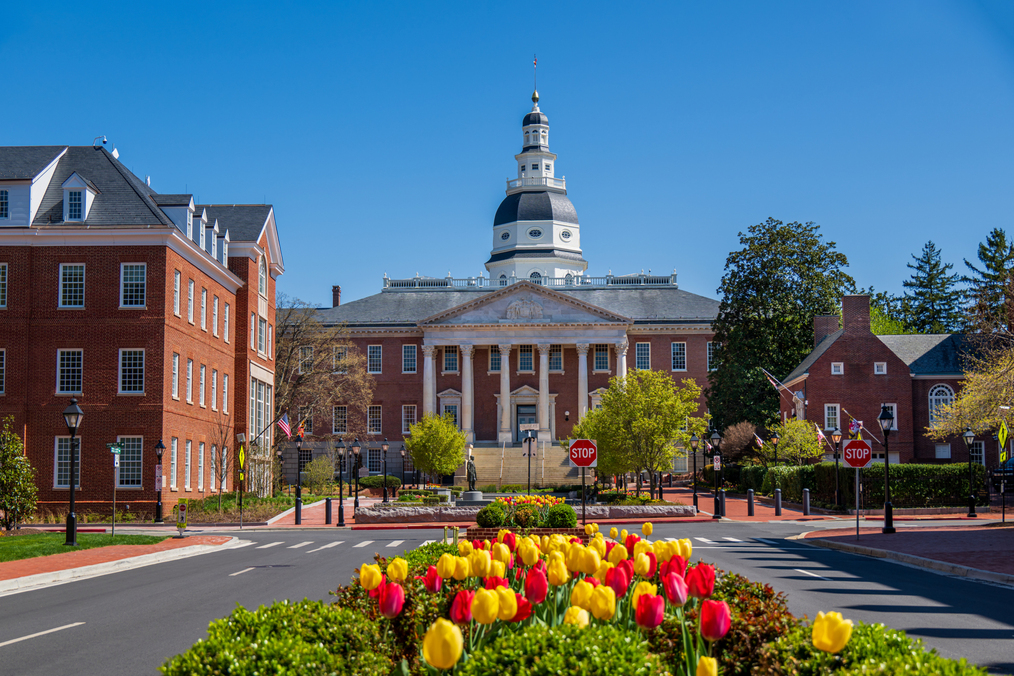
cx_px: 507
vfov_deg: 30.5
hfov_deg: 44.5
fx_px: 1239
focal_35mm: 44
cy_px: 338
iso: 100
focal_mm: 44
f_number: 7.1
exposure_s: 1/320
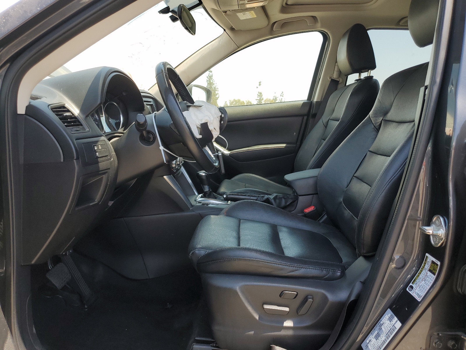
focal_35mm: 26
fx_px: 350
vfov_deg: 53.1
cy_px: 175
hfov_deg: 67.3
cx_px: 233
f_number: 1.5
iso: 50
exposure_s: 1/556
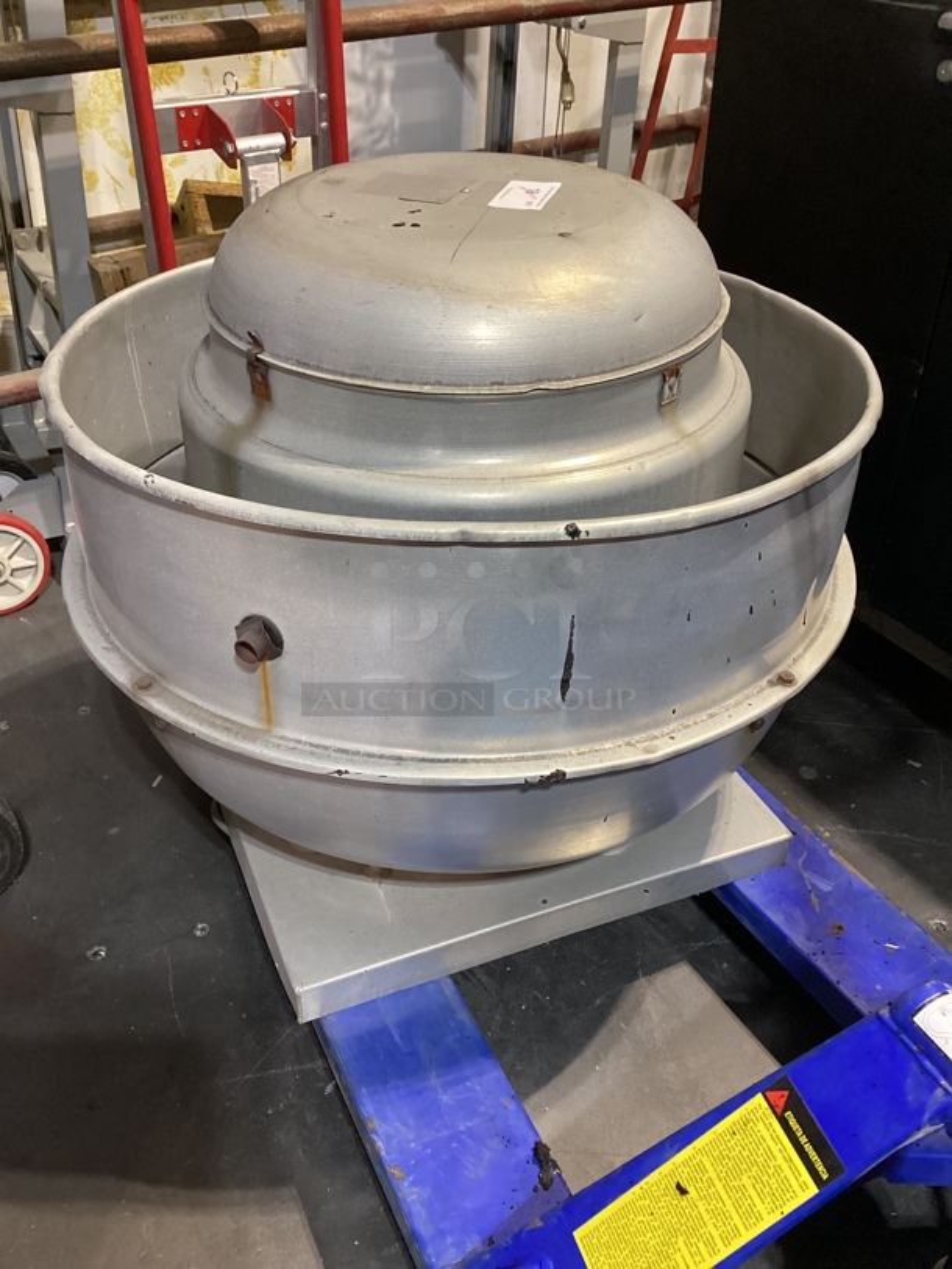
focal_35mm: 31
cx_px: 476
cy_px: 634
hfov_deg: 45.5
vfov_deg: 58.3
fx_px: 1136
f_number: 2.4
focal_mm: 3.3
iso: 400
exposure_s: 1/60
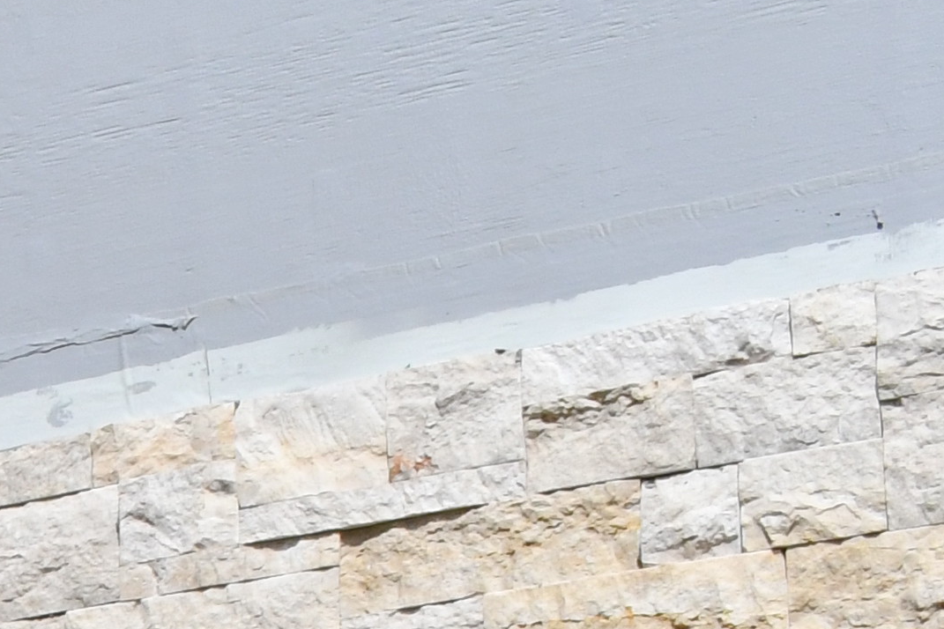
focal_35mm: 156
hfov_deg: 11.9
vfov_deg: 8.1
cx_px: -885
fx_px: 4090
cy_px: 1488
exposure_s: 1/1600
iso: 800
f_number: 14
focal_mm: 20
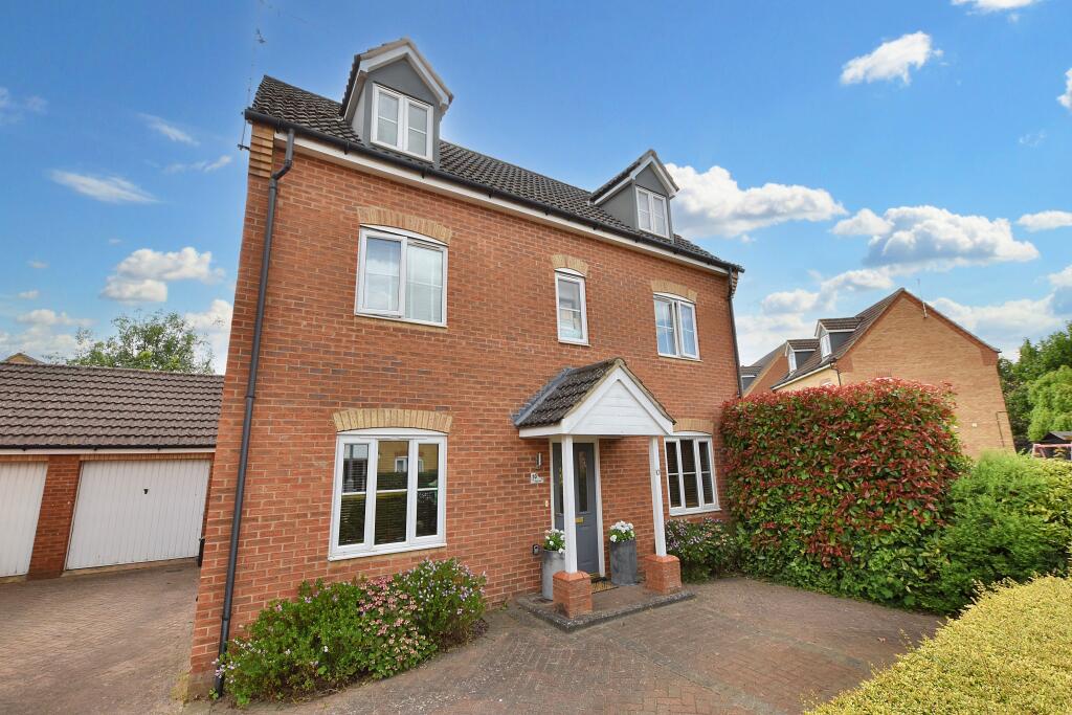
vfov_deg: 77.3
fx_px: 447
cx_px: 536
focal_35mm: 15
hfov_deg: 100.4
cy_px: 358
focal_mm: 10
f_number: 8
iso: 160
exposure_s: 1/250
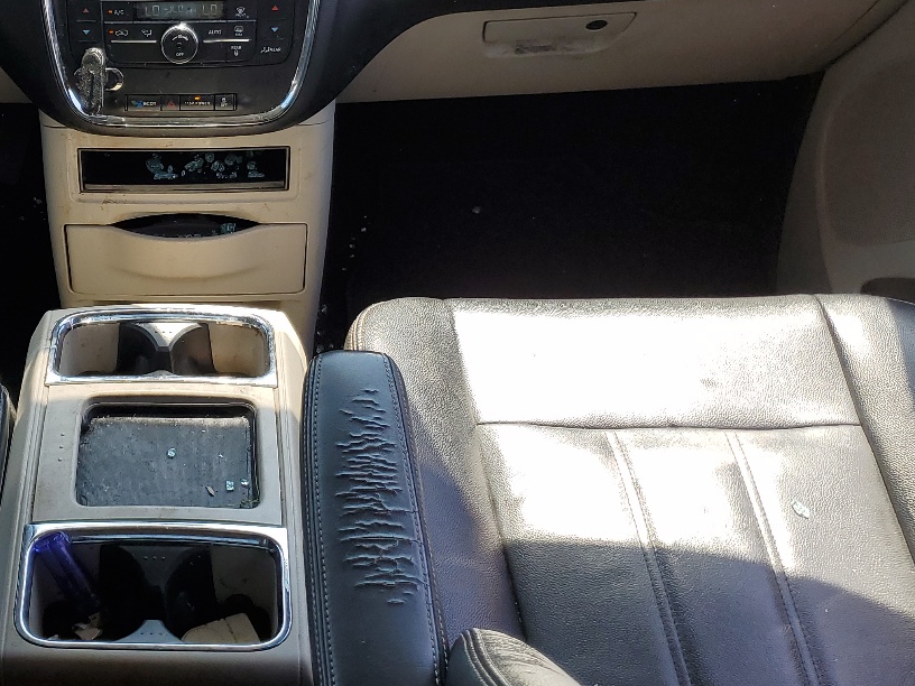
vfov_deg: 28.4
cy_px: 234
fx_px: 1348
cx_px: 123
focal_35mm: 51
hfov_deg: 35.7
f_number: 1.5
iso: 50
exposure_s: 1/500
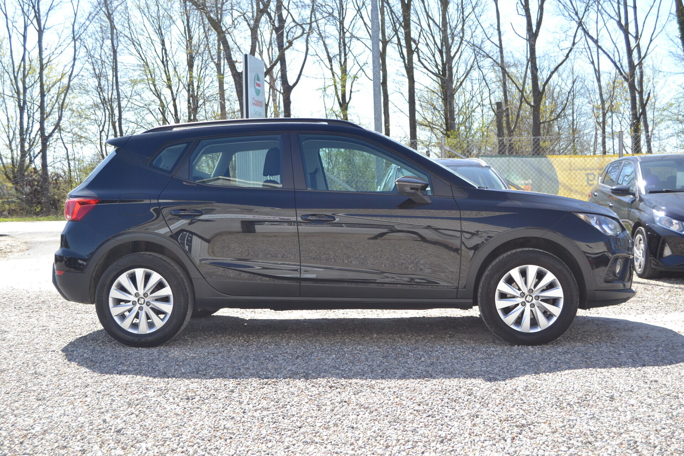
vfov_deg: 28.9
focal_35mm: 46
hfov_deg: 42.3
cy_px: 228
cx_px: 342
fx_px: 883
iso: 100
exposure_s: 1/160
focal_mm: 31
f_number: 6.3
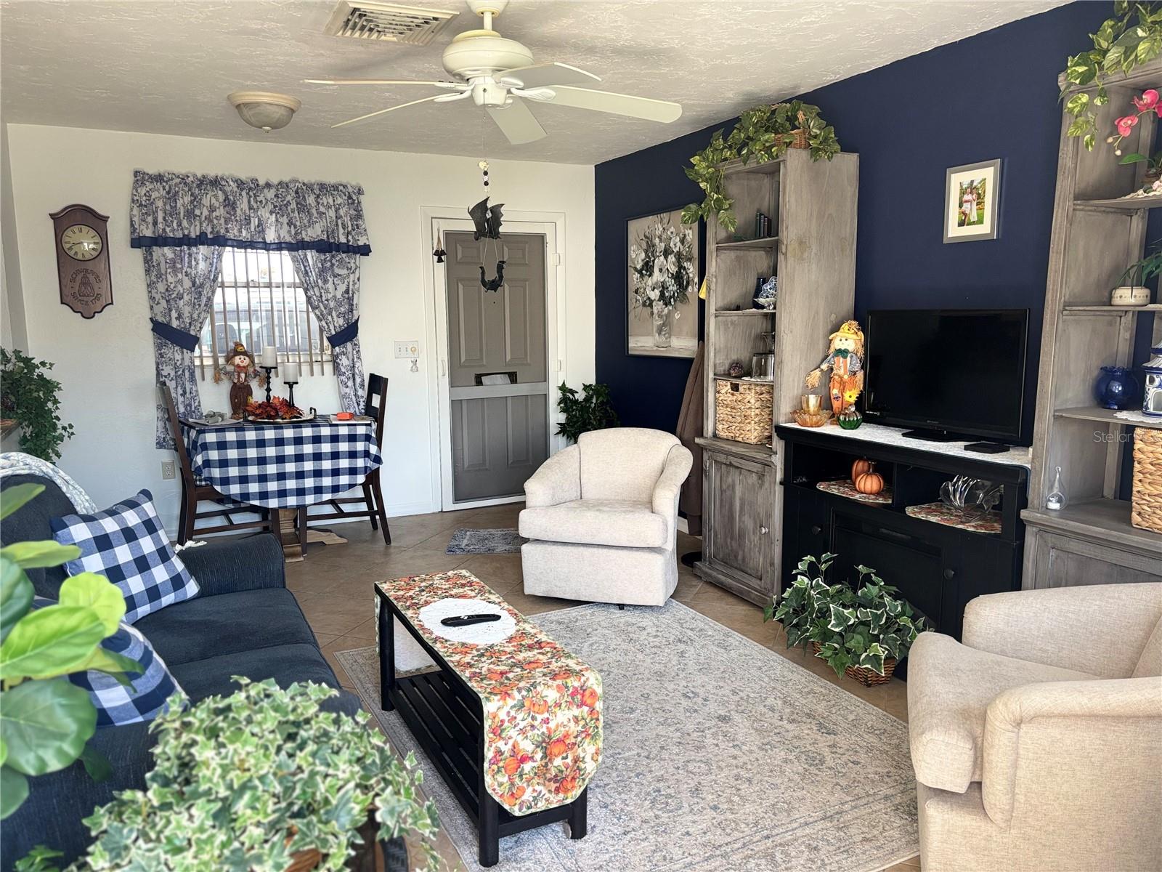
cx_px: 581
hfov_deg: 67.3
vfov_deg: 53.1
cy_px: 436
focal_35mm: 26
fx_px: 873
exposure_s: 1/90
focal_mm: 5.96
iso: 125
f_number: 1.6
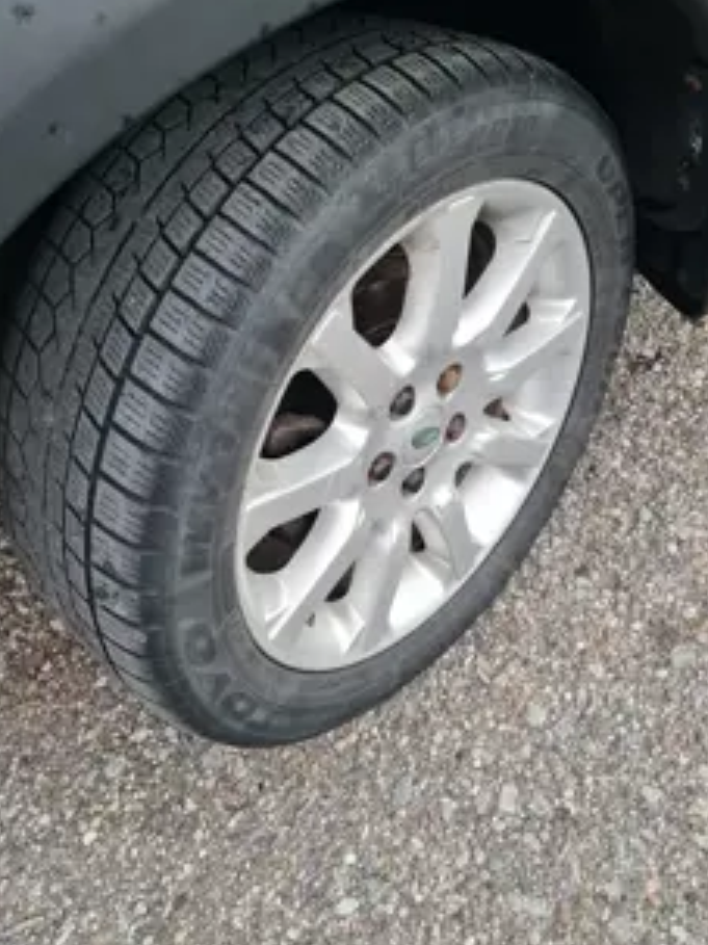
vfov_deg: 55.4
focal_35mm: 33
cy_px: 455
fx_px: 901
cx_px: 384
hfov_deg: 42.9
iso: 320
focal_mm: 7
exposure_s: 1/100
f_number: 1.8
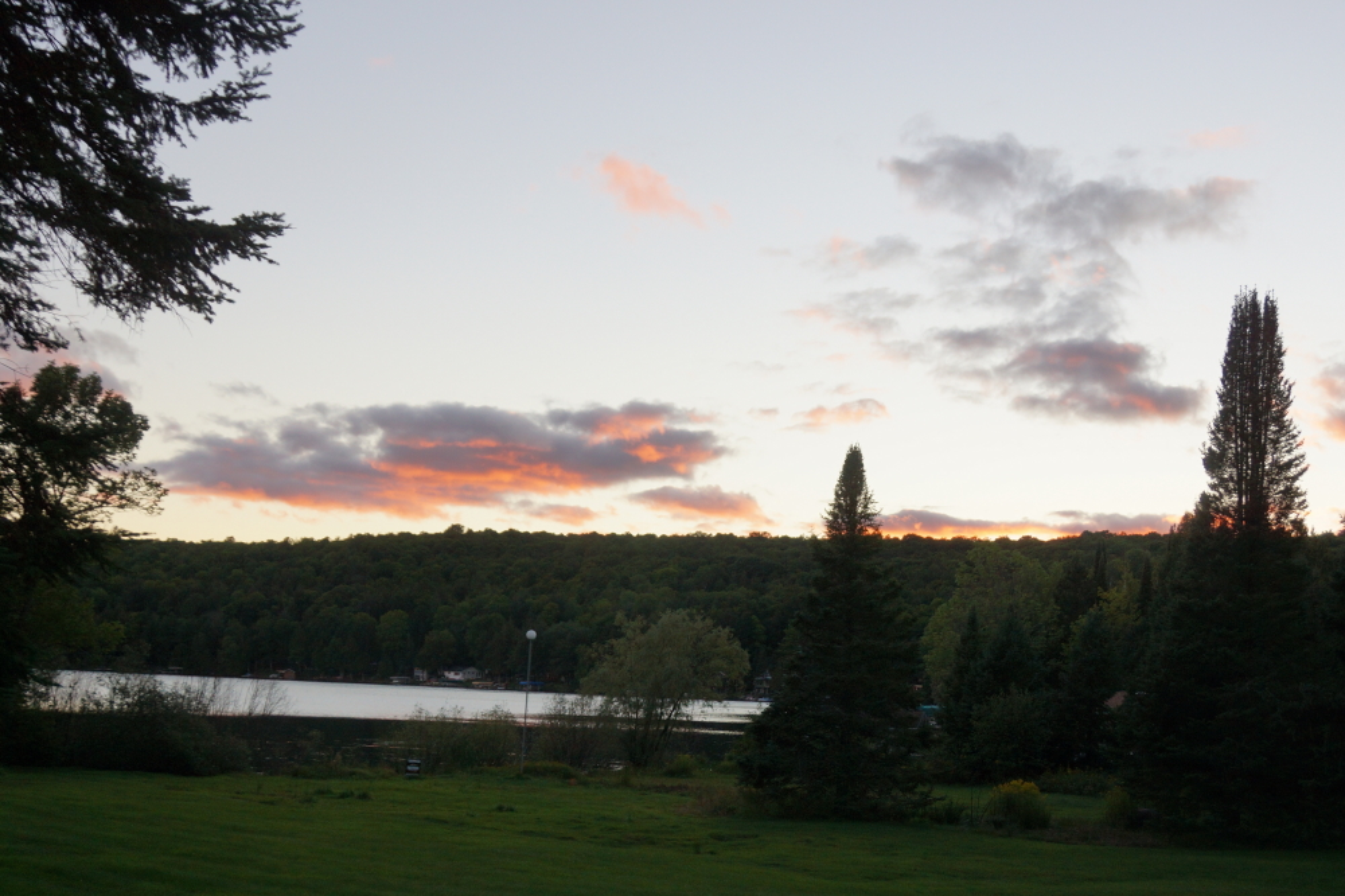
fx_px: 1232
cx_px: 672
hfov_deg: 57.2
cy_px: 448
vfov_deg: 39.9
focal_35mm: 33
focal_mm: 22
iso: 200
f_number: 4
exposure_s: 1/60
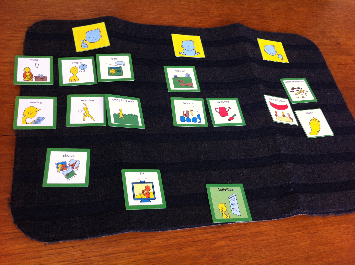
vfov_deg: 40.6
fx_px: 358
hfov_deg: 52.7
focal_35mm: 35
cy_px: 132
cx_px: 178
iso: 100
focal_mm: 3.85
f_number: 2.8
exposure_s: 1/40
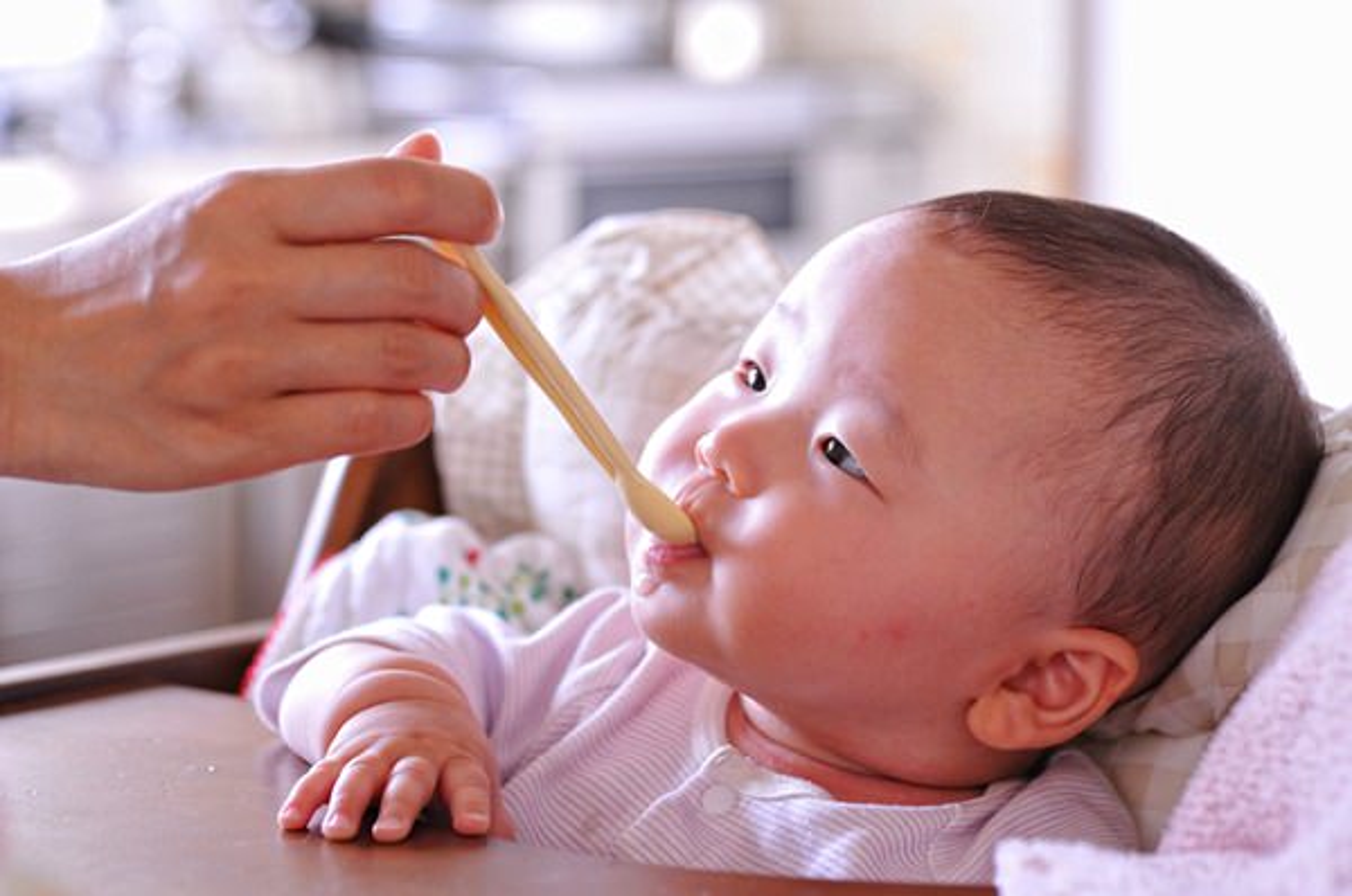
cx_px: 676
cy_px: 448
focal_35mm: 90
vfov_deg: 15.1
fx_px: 3375
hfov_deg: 22.7
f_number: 5.6
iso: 3200
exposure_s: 1/250
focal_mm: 90
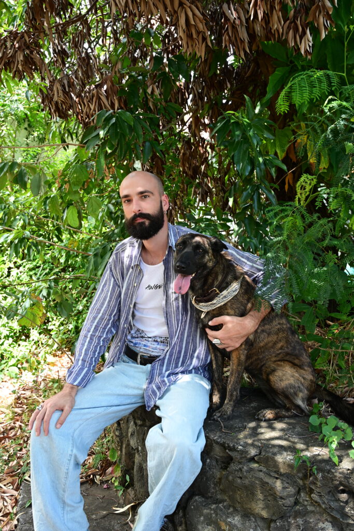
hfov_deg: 40.5
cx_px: 177
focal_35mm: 32
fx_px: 479
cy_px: 266
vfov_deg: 58.0
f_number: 6.3
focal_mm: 32.5
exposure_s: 1/60
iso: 400
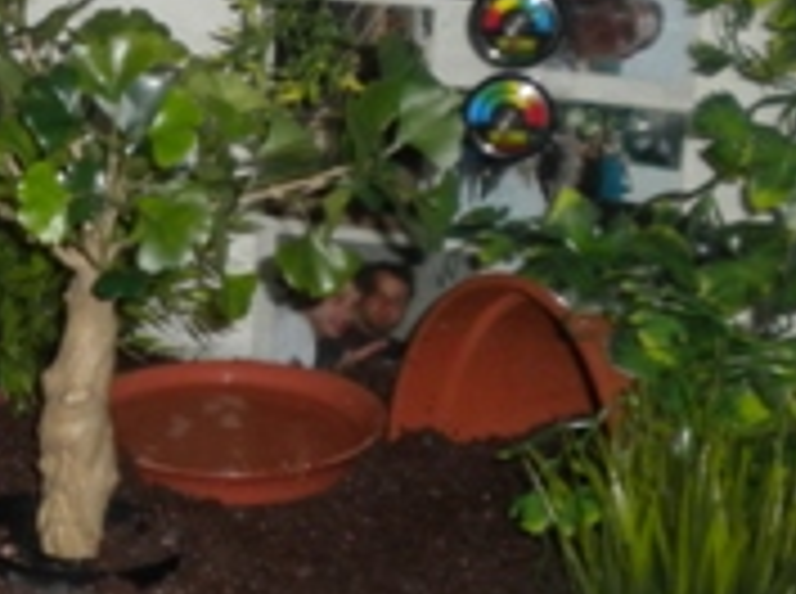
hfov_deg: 18.3
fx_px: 2387
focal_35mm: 104
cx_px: -67
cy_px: 297
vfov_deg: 14.2
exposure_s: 1/30
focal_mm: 7.4
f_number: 3.5
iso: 200
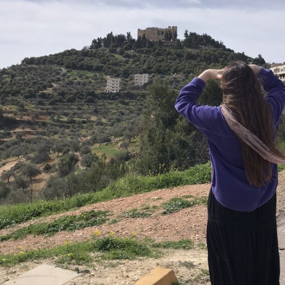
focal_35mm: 45
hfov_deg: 37.5
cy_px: 145
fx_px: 419
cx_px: 160
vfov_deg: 37.6
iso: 20
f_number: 1.8
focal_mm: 3.99
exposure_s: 1/3831
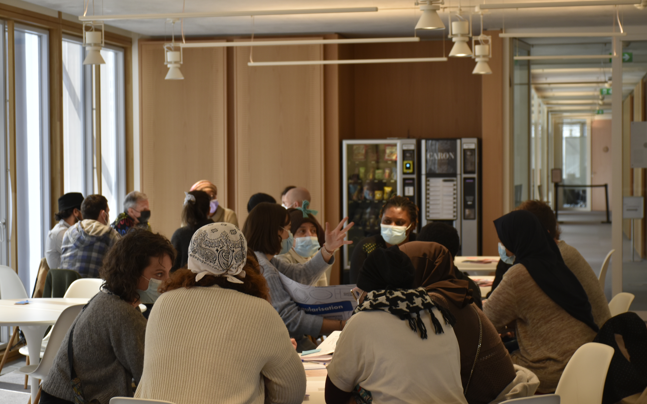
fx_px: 1358
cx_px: 323
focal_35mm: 77
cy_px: 208
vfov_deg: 16.9
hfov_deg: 26.8
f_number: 5.6
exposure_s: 1/125
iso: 400
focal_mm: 50
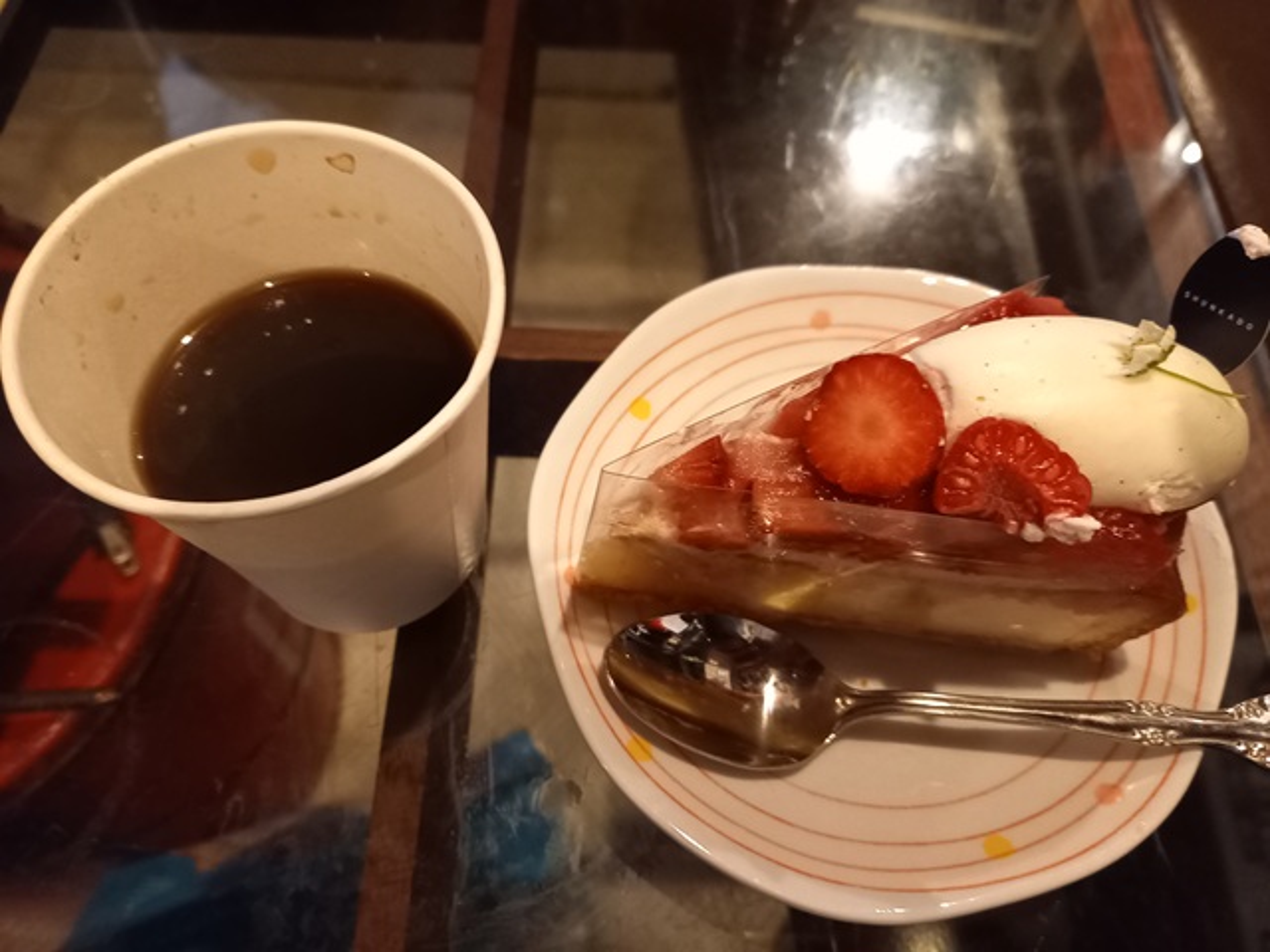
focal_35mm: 25
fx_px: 917
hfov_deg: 69.4
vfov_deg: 54.9
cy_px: 476
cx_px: 635
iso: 1250
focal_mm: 4.65
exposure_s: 1/20
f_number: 1.8
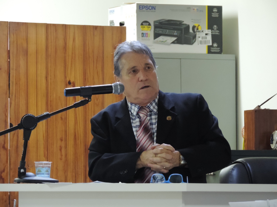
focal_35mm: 275
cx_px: 138
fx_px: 2201
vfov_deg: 5.4
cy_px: 104
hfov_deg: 7.2
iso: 1400
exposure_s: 1/15
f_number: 4.7
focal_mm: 49
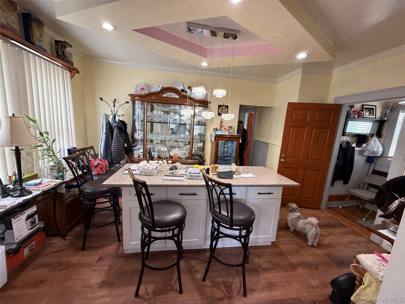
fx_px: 164
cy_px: 152
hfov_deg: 102.1
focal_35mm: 14
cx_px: 202
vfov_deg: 85.7
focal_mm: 2.22
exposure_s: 1/120
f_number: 2.2
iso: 250
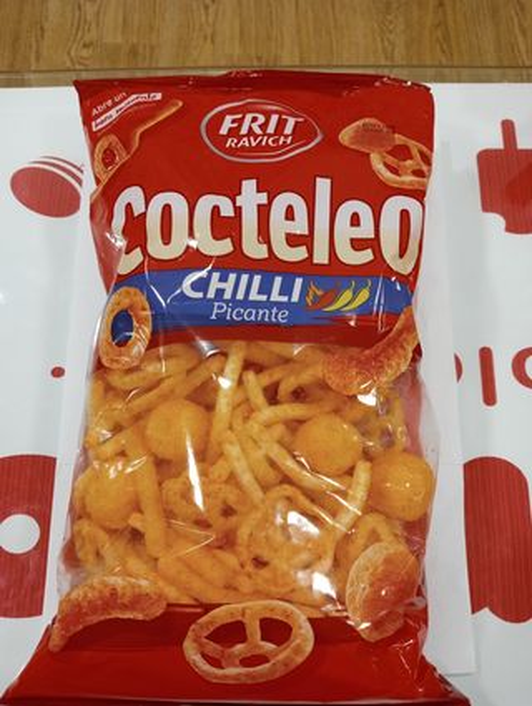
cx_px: 266
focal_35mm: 28
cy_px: 353
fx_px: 572
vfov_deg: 63.4
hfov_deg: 49.9
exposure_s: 1/33.3
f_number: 1.8
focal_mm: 4.04
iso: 436
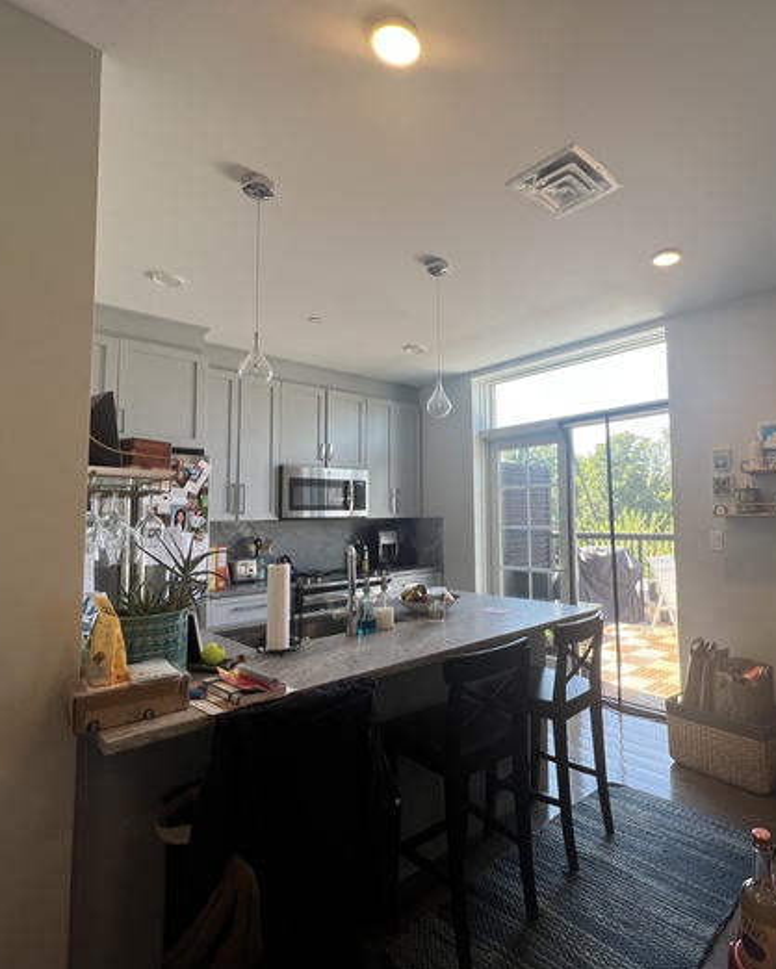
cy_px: 485
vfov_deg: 89.6
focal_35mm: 17
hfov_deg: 75.2
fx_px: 488
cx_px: 501
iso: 40
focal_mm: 1.57
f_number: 1.8
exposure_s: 1/120
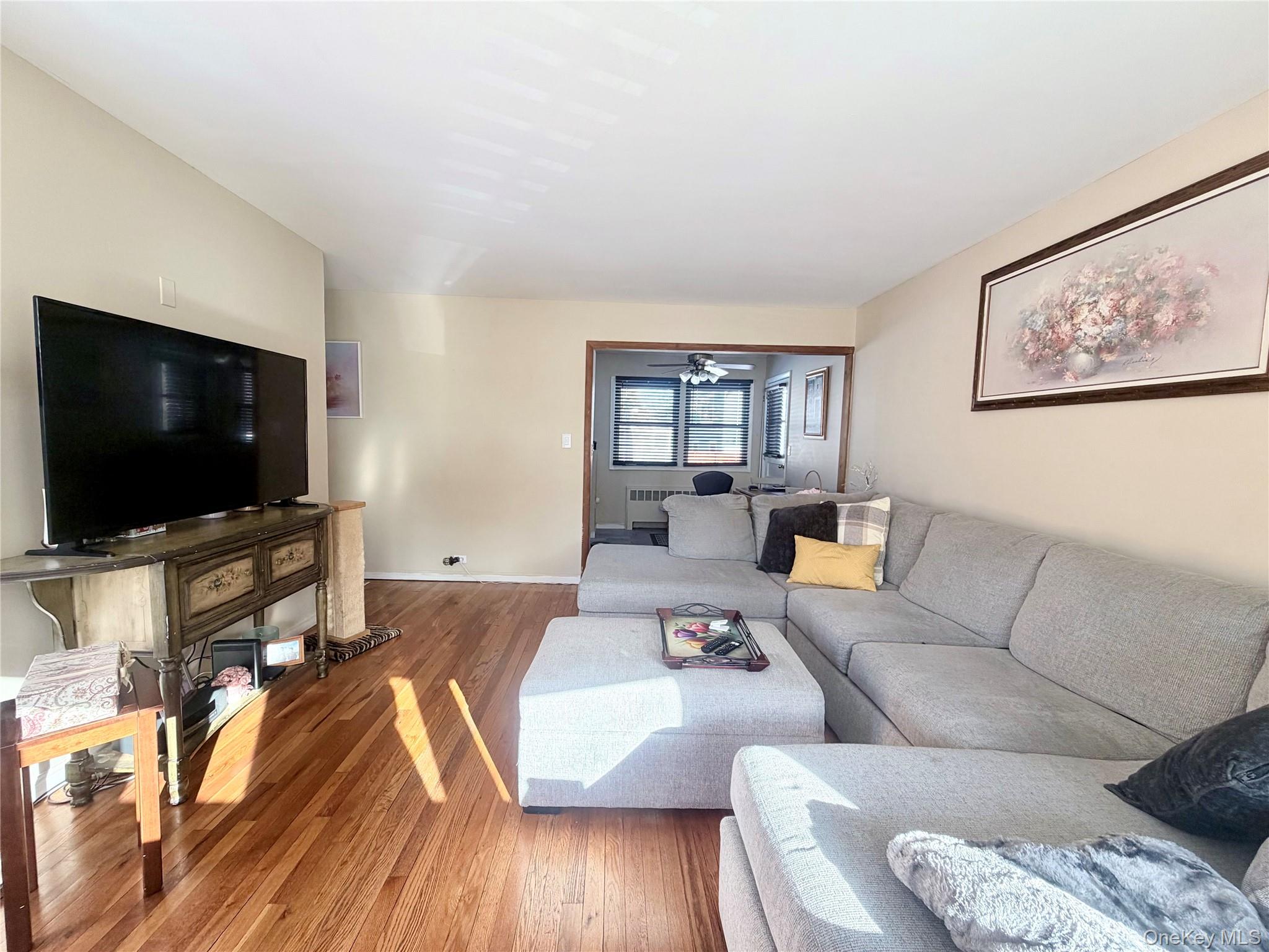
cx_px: 634
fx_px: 513
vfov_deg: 85.7
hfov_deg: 102.1
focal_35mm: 14
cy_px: 476
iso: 100
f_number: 2.2
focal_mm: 2.22
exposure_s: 1/121
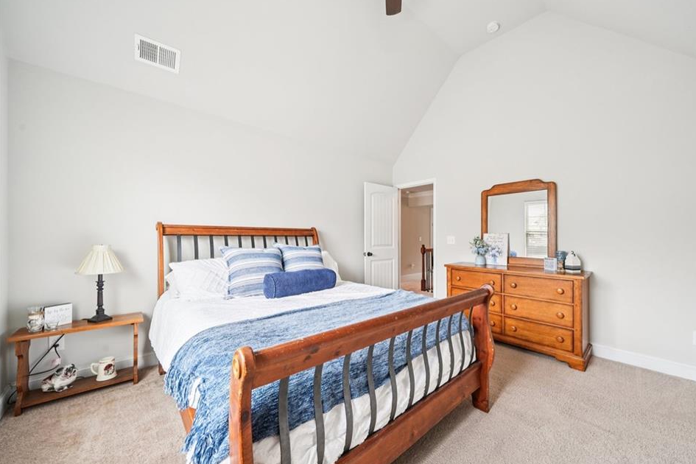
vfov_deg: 85.4
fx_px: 251
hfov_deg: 108.1
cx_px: 374
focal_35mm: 13
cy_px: 235
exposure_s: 1/8
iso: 400
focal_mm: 12
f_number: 8
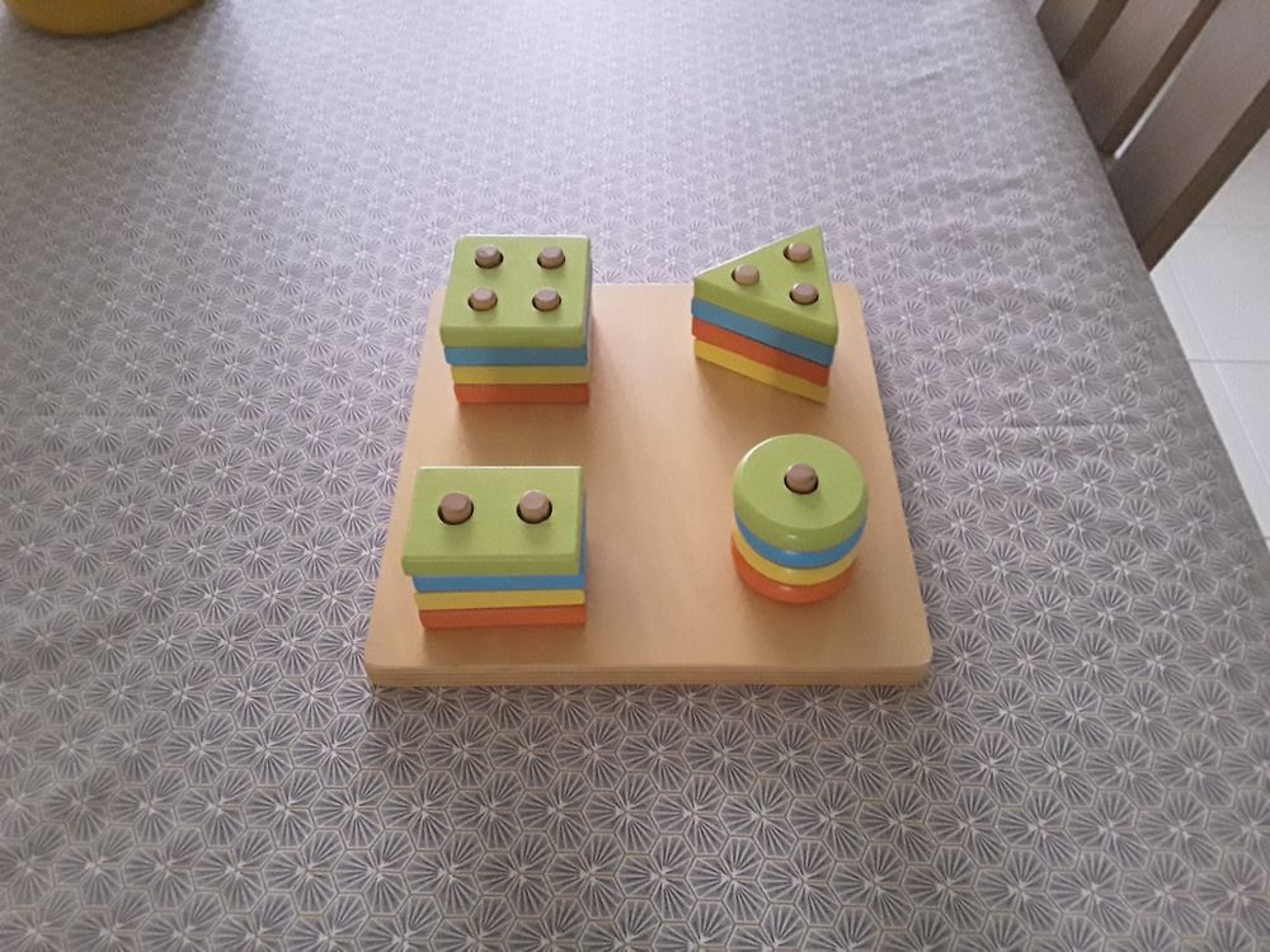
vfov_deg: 51.4
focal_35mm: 27
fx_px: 991
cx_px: 635
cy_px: 476
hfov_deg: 65.3
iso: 800
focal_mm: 2.91
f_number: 1.9
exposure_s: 1/17
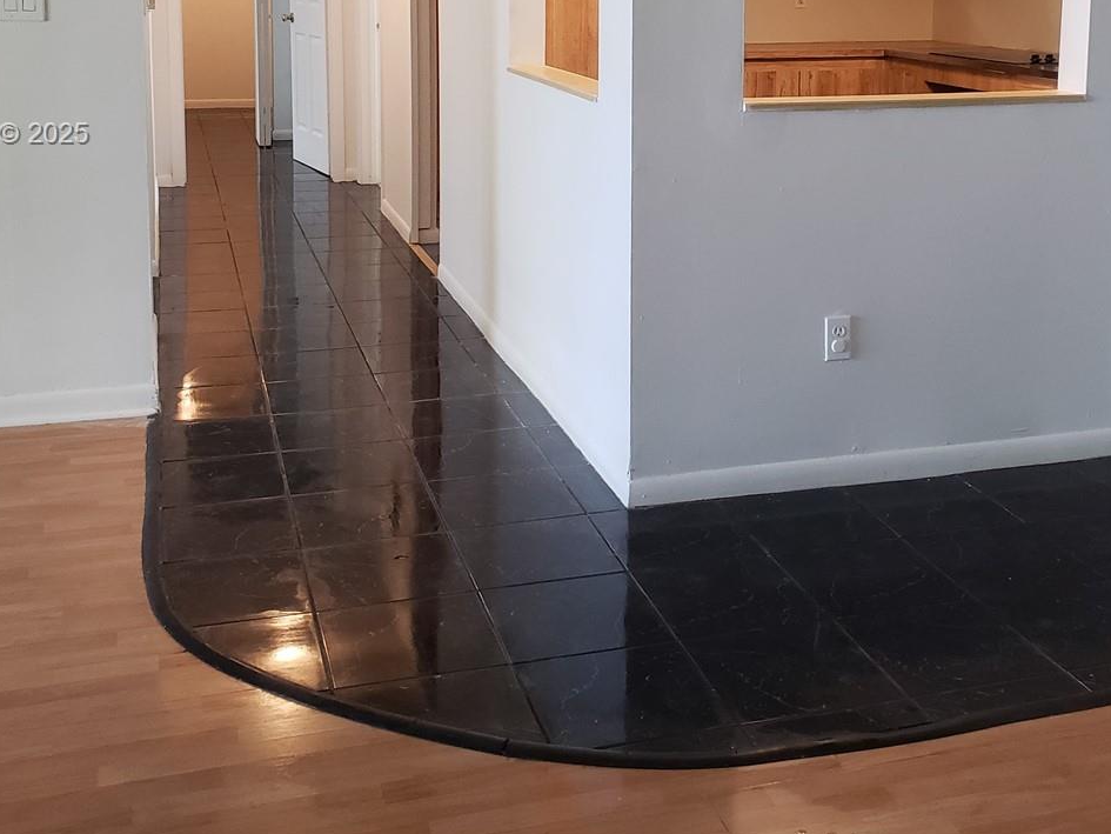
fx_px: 1412
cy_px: 135
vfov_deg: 31.8
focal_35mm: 44
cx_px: 663
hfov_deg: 42.7
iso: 320
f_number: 2.4
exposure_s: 1/40
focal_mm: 4.3
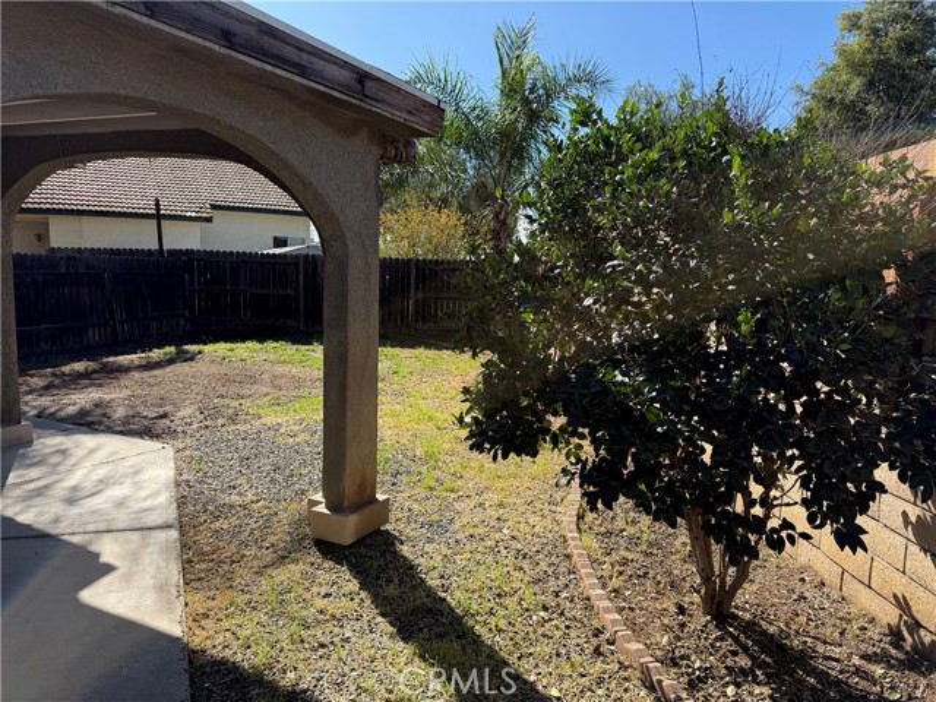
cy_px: 351
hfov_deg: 71.6
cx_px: 468
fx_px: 649
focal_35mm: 24
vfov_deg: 56.8
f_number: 1.78
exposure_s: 1/2801
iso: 100
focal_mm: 6.76
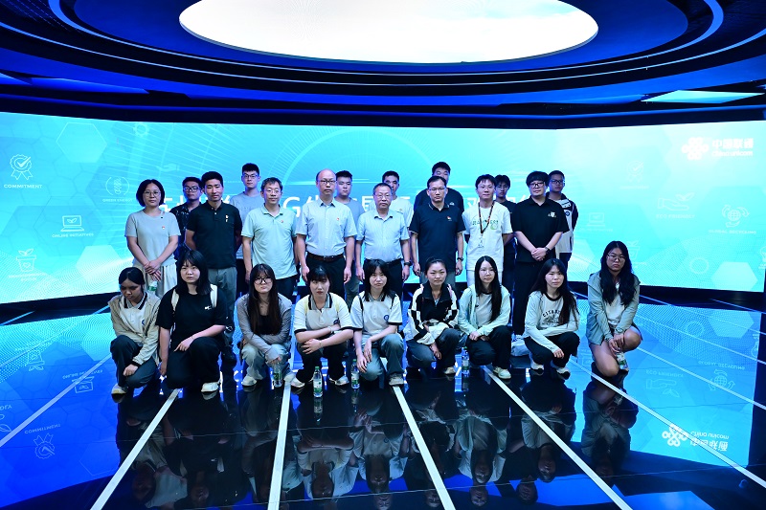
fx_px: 511
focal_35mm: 24
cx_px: 383
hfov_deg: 73.8
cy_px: 255
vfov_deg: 53.1
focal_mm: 24
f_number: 4
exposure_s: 1/125
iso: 2500
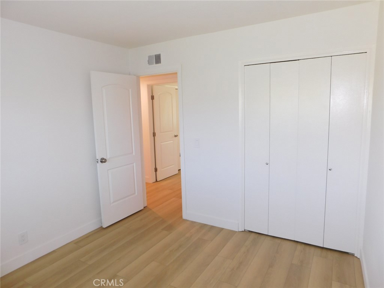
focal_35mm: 23
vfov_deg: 58.9
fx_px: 255
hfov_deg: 73.9
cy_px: 144
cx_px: 192
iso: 140
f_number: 3
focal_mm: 4
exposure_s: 1/30
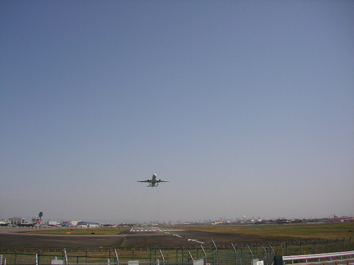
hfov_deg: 50.1
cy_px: 132
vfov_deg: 38.7
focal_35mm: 37
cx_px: 177
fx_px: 378
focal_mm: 5.7
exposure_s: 1/1000
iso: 50
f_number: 6.9
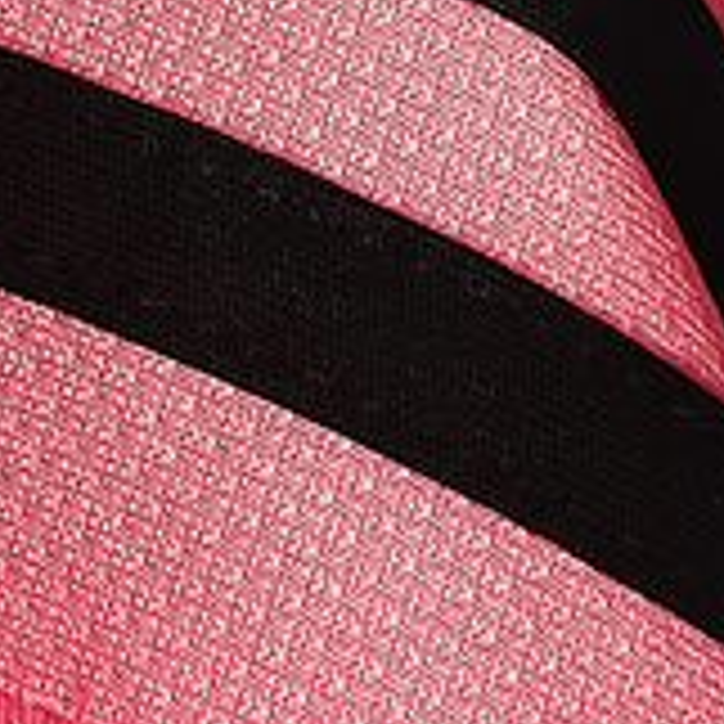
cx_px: -328
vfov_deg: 6.7
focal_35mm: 259
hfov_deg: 6.7
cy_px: 0
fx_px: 6129
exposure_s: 1/100
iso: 125
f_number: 1.8
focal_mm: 5.58
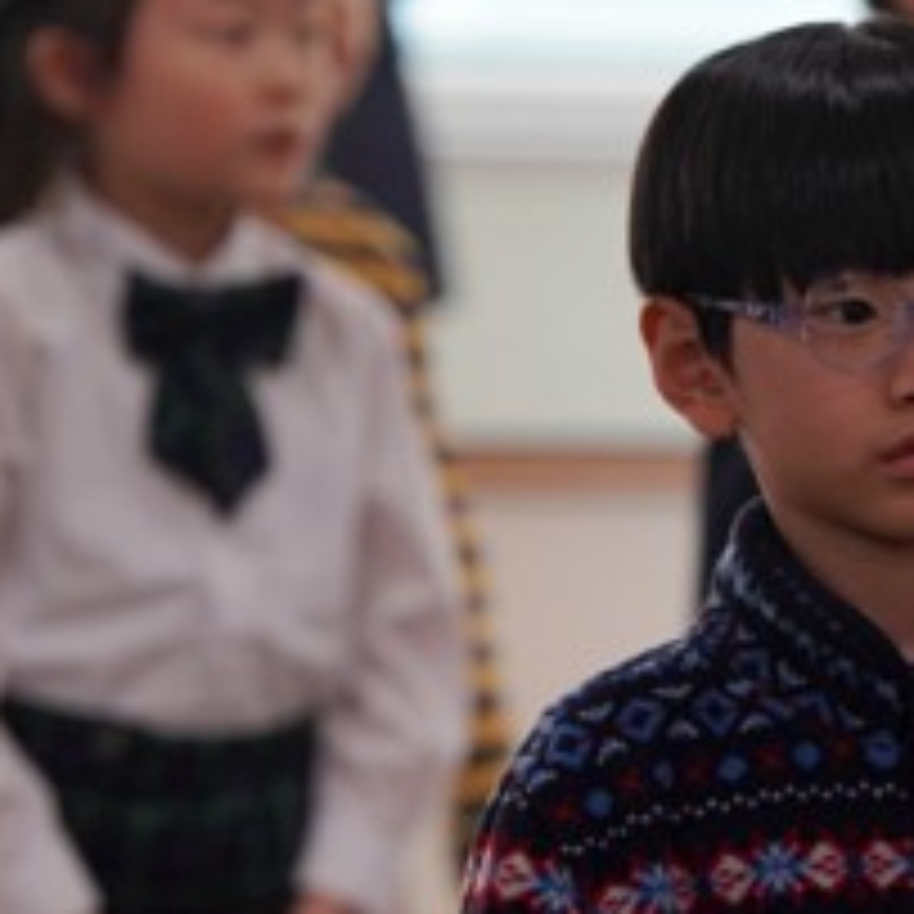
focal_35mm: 524
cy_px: 441
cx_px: 1873
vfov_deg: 3.3
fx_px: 15653
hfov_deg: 3.3
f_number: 4
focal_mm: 139
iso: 500
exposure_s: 1/160
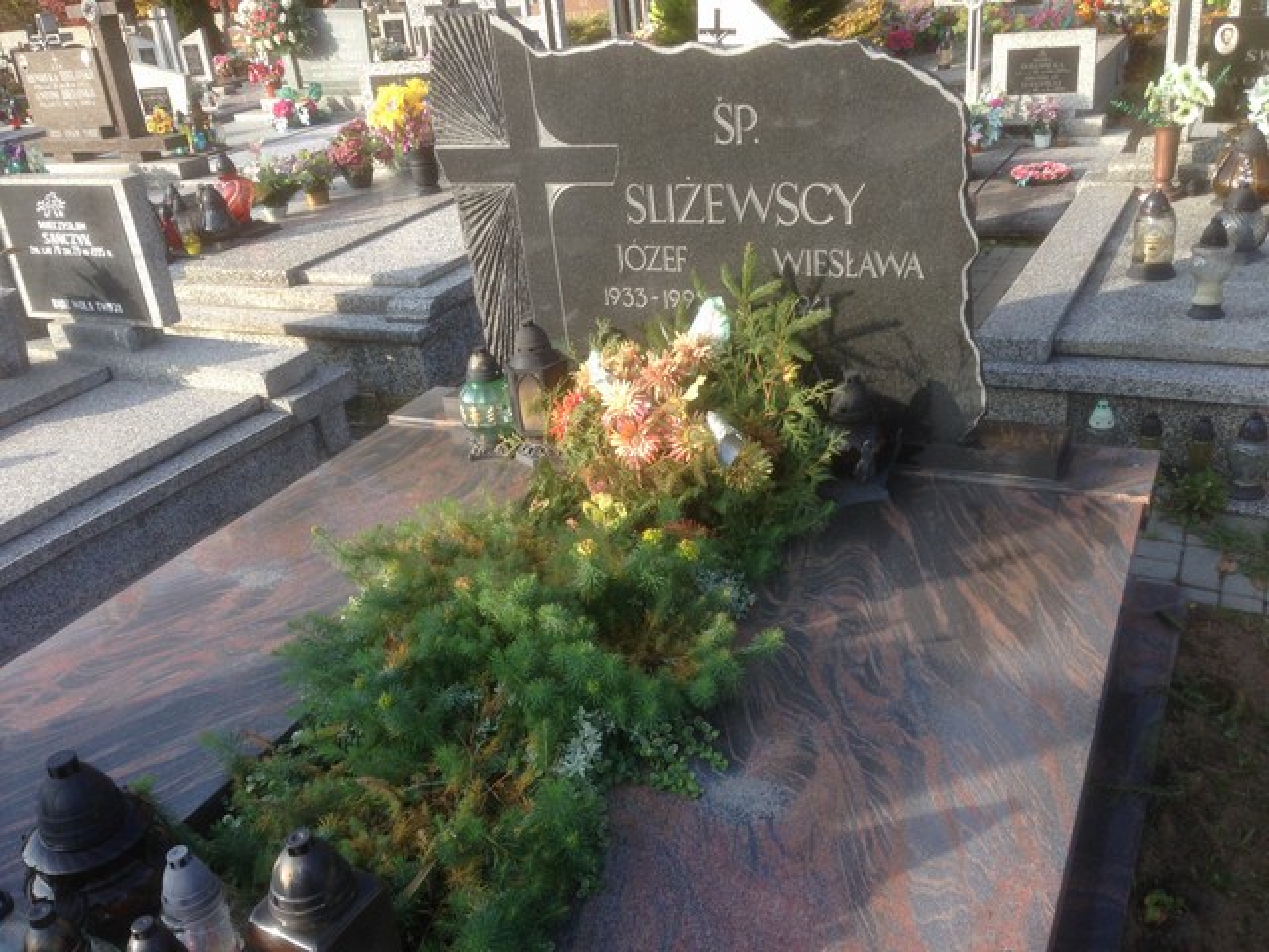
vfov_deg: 42.9
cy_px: 476
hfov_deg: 55.4
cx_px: 634
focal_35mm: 33
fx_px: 1210
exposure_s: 1/379
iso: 50
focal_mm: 4.12
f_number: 2.4
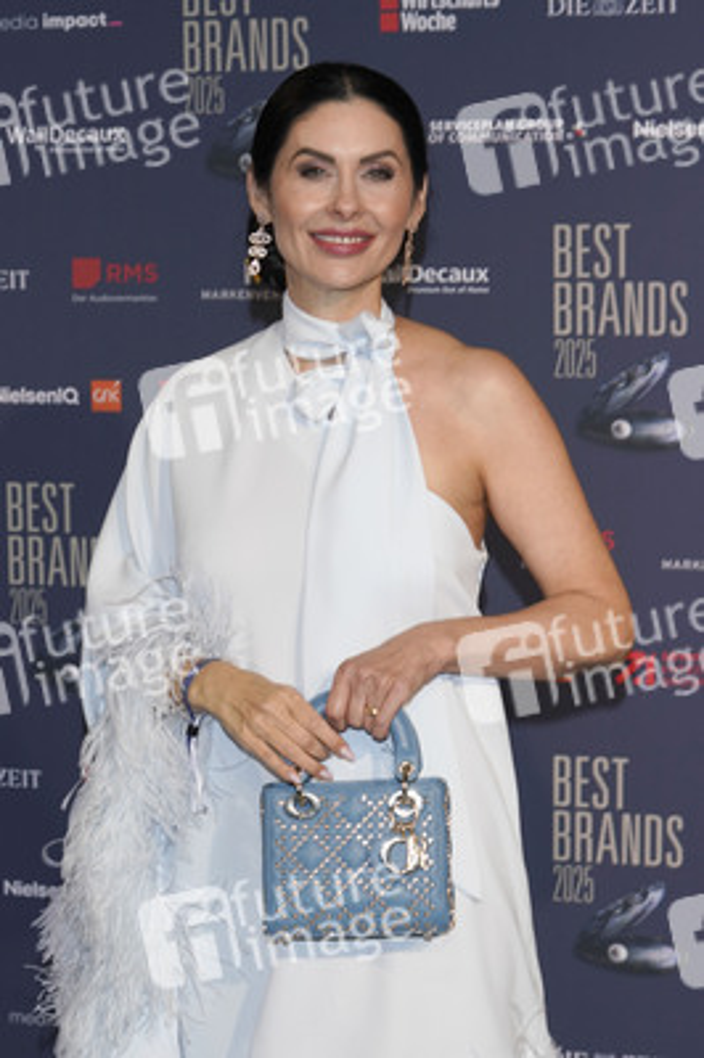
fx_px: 2057
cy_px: 529
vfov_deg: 28.9
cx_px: 352
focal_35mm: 70
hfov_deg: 19.4
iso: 400
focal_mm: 70
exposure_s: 1/200
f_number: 7.1
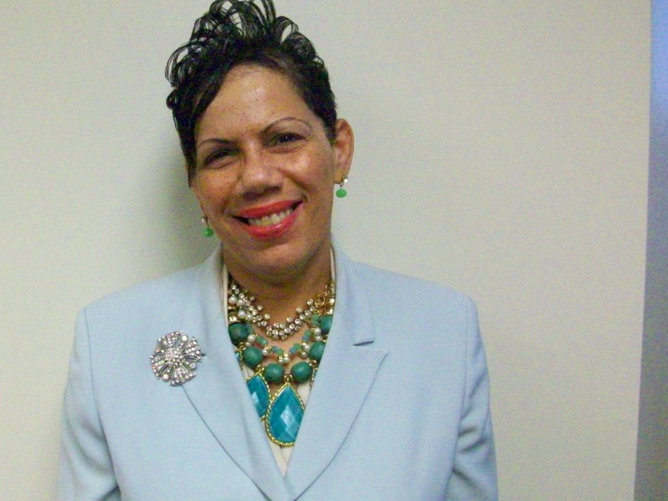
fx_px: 830
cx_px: 269
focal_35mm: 43
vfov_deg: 33.6
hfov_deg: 43.6
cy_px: 223
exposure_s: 1/128
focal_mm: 5.7
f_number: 2.8
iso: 767
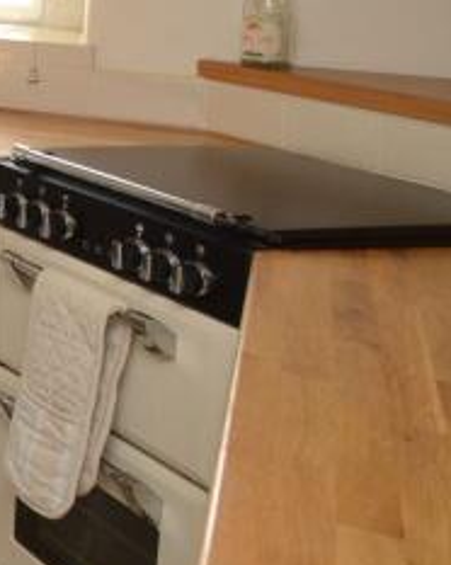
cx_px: -708
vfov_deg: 28.5
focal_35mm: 62
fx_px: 1036
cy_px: -11
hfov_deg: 13.9
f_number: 5.6
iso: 220
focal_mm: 10
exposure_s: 1/125
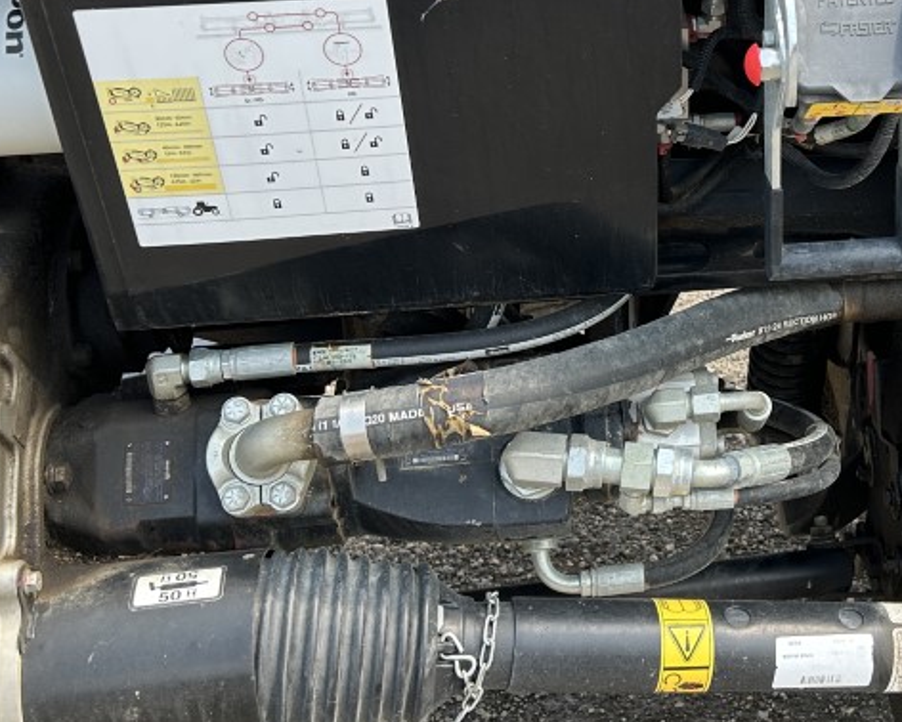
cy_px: 258
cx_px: 764
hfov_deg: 32.8
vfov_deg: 27.5
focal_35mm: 55
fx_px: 1469
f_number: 1.5
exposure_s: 1/521
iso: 50
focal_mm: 5.7
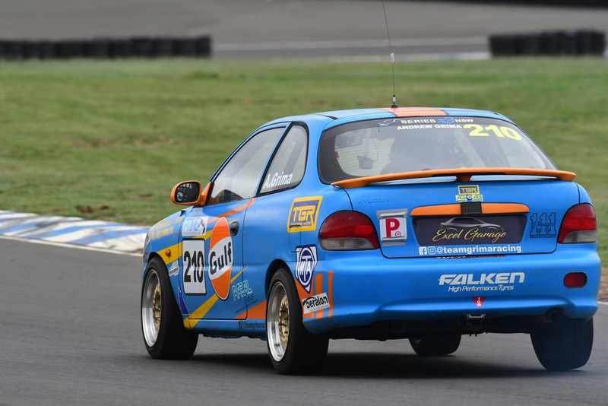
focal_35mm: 750
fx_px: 12671
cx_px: 304
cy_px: 203
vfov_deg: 1.8
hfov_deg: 2.7
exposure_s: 1/640
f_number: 10
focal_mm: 500
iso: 640
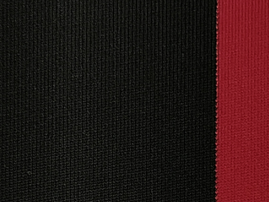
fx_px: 1819
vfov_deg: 6.1
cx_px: 303
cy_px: 488
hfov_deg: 8.4
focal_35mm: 234
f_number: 1.8
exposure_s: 1/60
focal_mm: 5.58
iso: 100
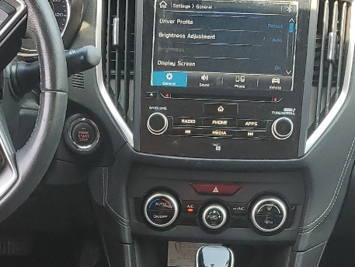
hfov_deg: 21.5
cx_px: 148
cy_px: 346
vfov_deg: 15.5
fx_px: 933
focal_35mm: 91
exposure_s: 1/169
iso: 50
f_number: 1.5
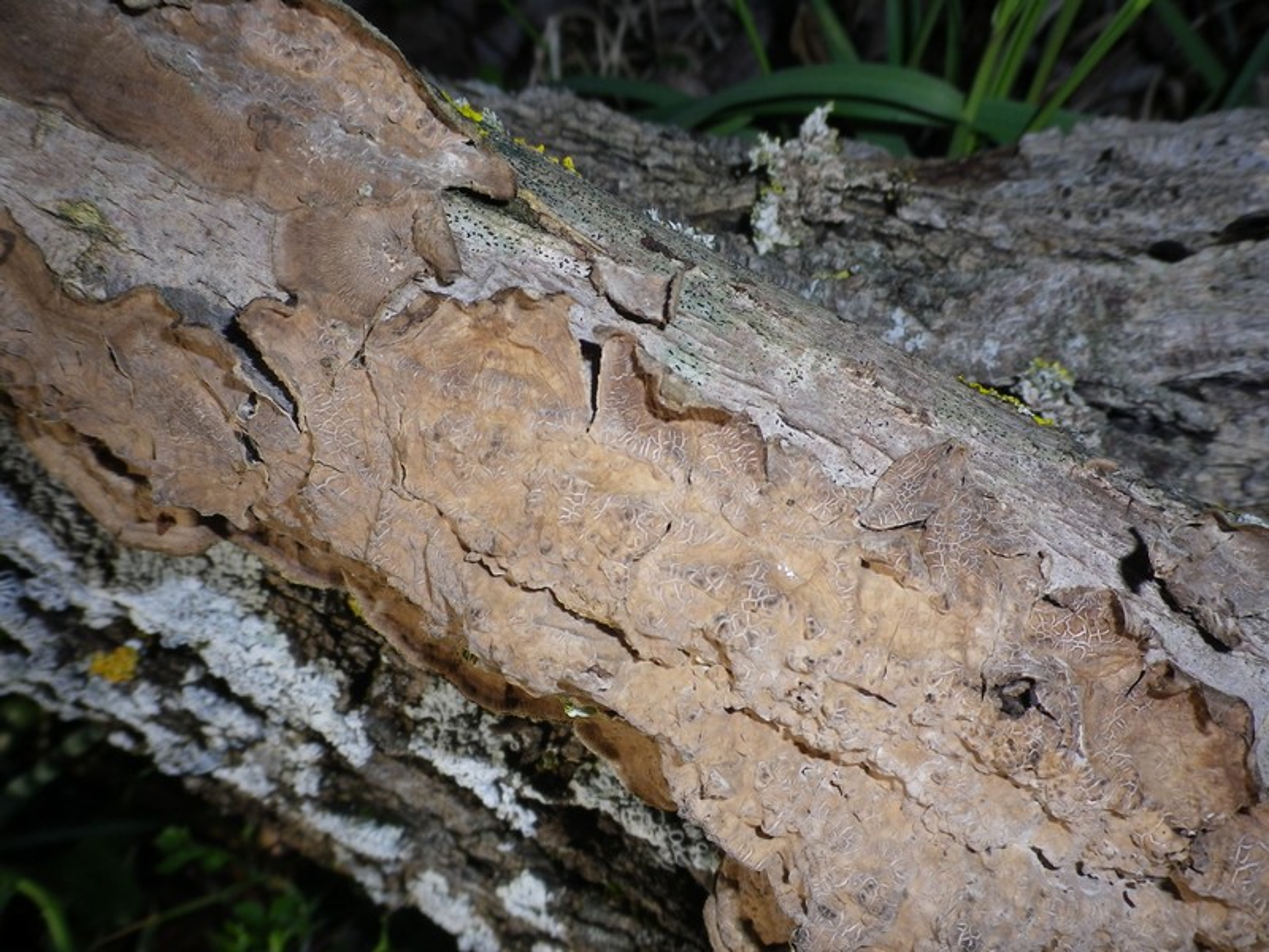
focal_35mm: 35
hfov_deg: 52.6
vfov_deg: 40.7
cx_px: 634
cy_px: 476
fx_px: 1283
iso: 80
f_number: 8.6
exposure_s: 1/320
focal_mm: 6.36
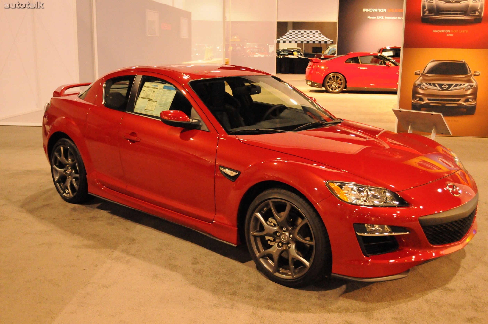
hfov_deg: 49.6
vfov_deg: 34.1
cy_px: 162
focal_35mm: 39
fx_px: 528
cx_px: 244
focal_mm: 26
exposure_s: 1/160
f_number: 4.2
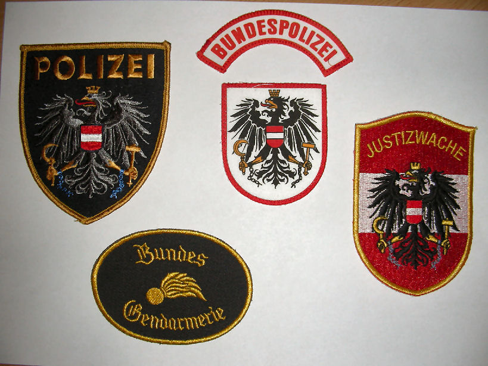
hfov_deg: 49.0
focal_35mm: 38
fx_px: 536
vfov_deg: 37.7
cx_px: 244
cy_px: 183
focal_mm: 6.3
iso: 50
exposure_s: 1/60.1
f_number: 6.8
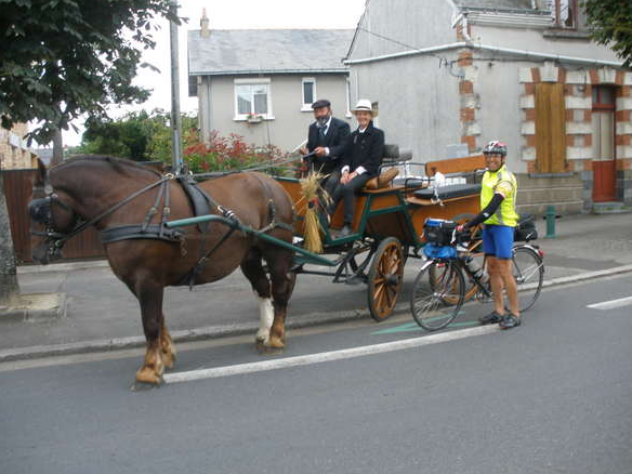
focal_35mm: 37
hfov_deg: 50.1
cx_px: 322
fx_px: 676
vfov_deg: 38.7
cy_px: 241
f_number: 3.5
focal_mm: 6.3
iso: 80
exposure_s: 1/50
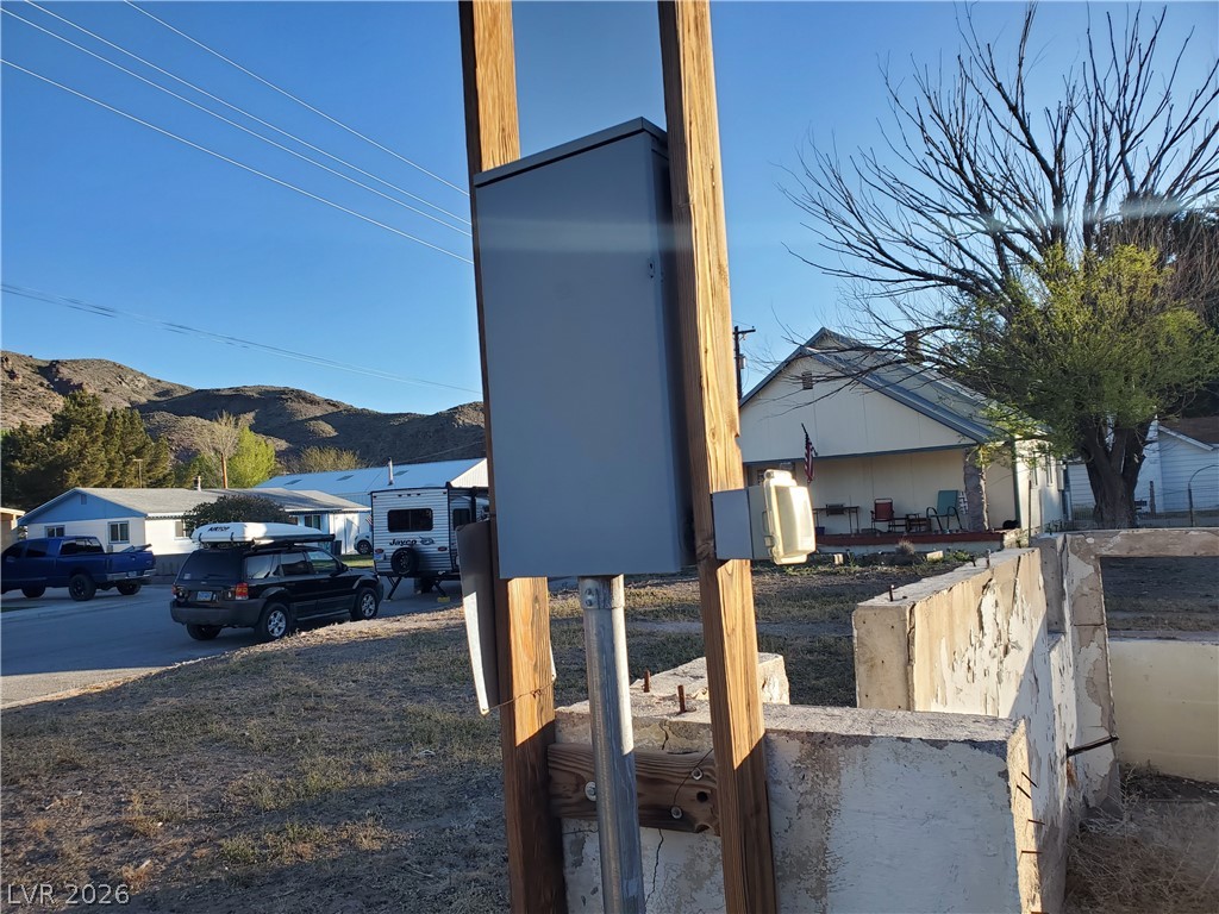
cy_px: 457
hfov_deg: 67.3
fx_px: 916
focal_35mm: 26
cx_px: 610
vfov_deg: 53.1
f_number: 2.4
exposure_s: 1/607
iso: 50
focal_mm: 4.3
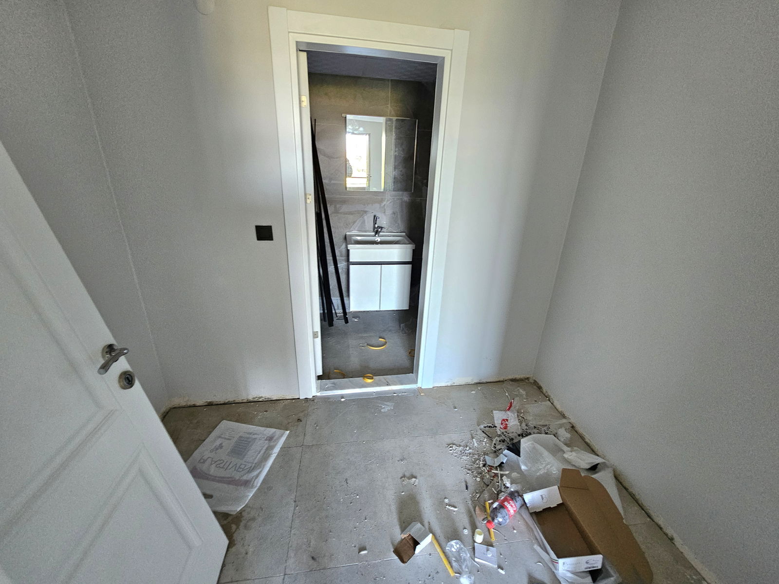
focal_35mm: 13
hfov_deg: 106.2
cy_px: 292
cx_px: 390
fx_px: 293
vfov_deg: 89.9
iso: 320
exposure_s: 1/30
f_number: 2.2
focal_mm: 2.2
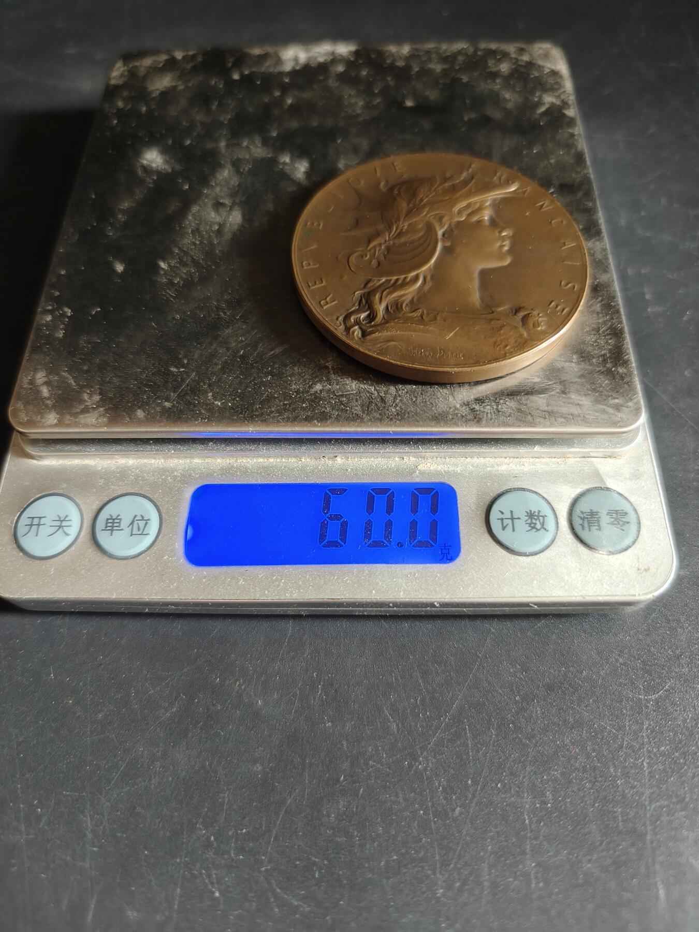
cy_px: 466
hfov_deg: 58.9
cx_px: 350
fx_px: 619
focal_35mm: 23
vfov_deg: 73.9
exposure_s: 1/50
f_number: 1.6
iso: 250
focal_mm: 6.06
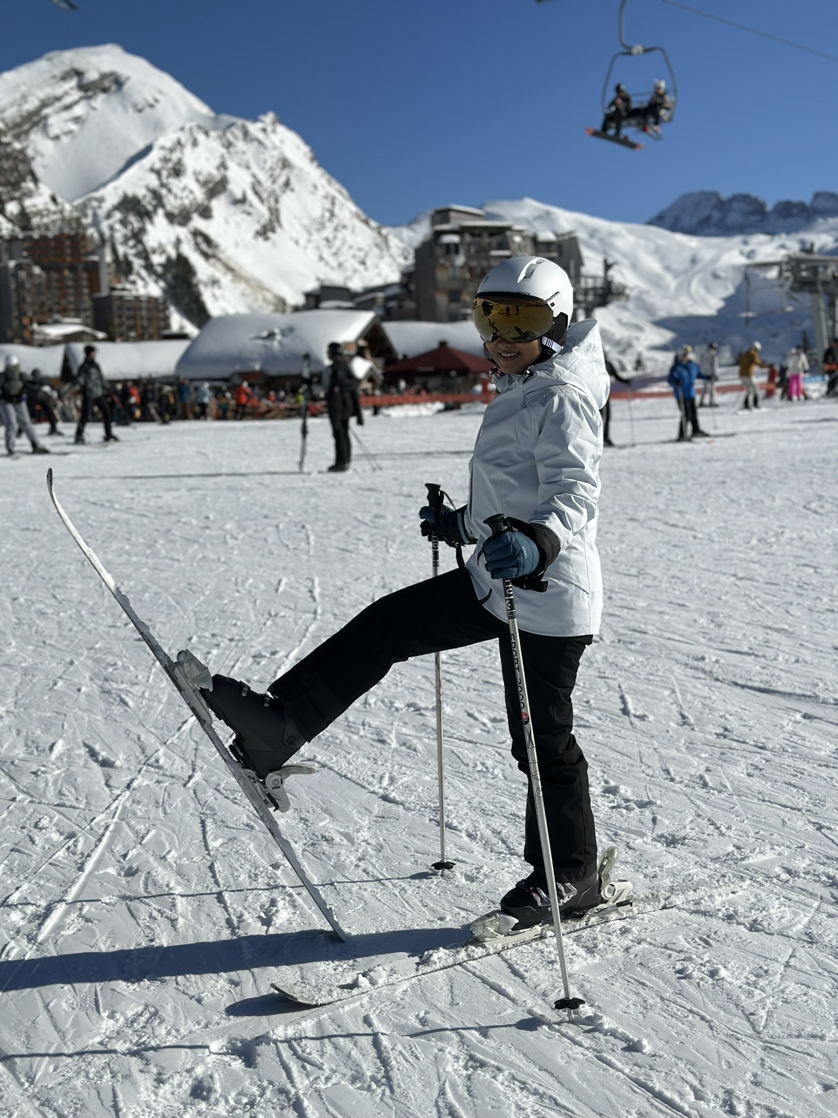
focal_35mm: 48
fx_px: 1549
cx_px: 419
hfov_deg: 30.3
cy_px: 559
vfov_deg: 39.7
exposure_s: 1/18868
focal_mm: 6.86
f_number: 1.78
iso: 100
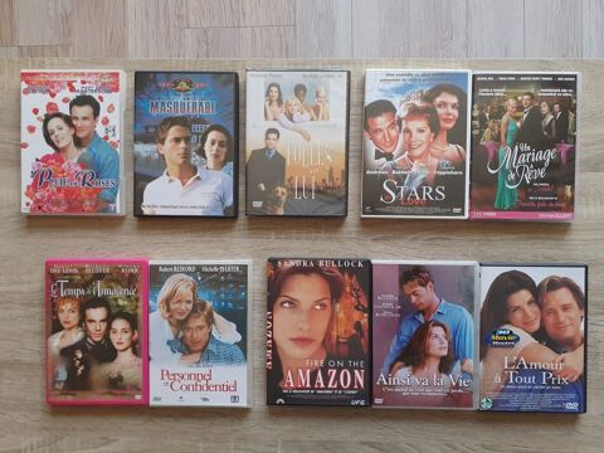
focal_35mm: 27
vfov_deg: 51.4
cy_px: 226
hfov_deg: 65.3
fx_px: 471
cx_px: 302
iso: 64
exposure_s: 1/50
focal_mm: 3.6
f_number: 1.9
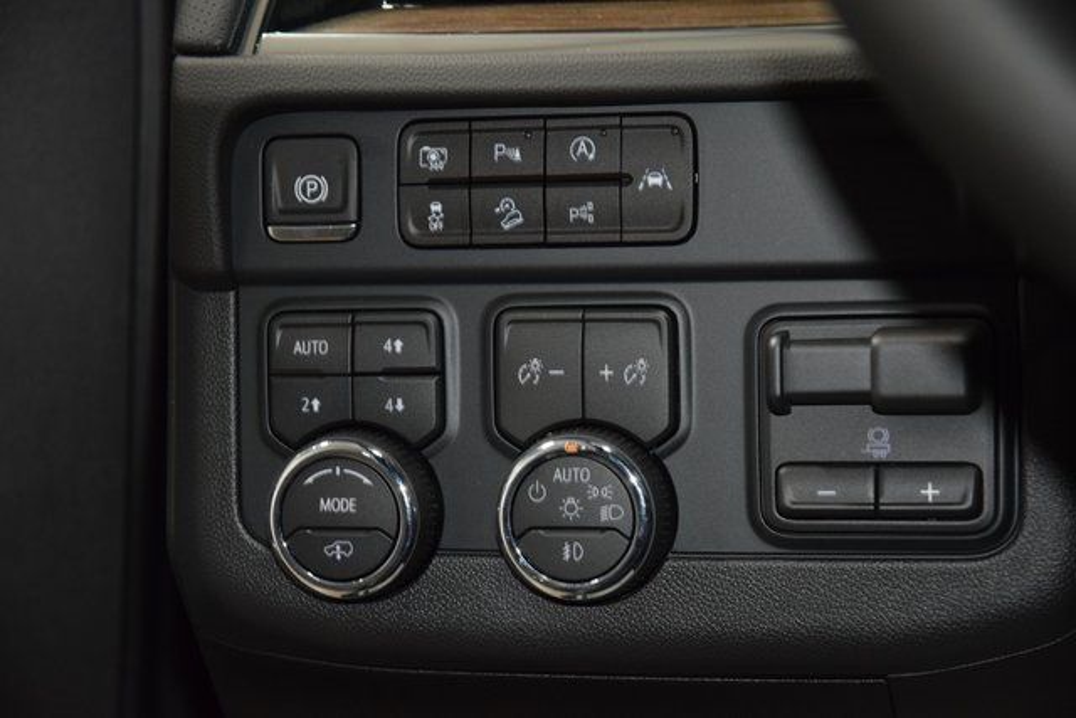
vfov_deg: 13.0
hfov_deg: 19.5
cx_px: 538
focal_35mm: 105
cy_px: 359
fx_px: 3139
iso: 1600
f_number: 4.5
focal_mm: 70
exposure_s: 1/40
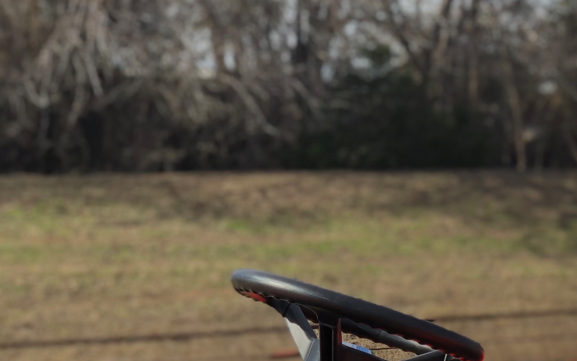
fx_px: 2091
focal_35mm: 133
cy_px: 416
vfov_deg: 9.7
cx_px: 607
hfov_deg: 15.4
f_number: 2.4
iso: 16
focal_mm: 6
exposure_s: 1/437
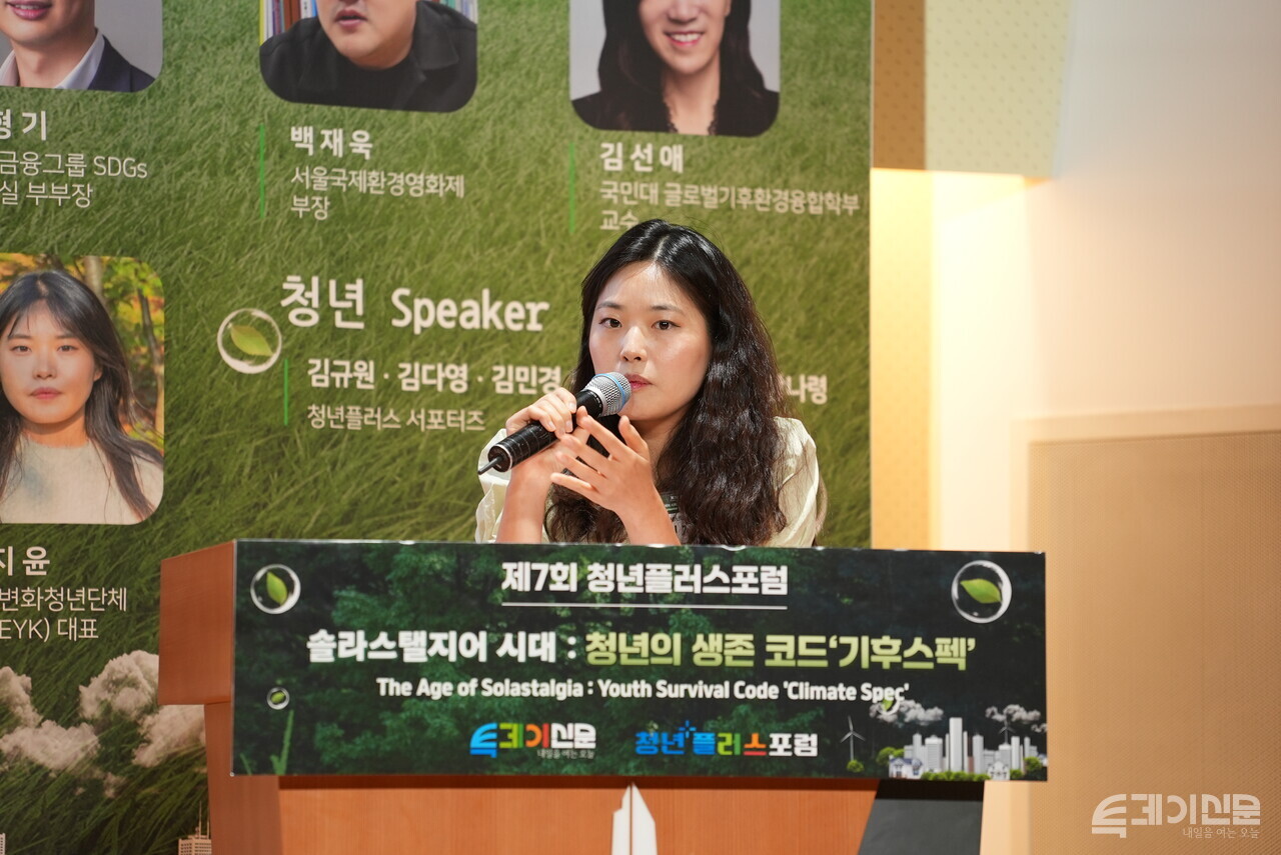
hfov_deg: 10.3
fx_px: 7120
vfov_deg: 6.9
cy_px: 428
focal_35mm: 200
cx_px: 640
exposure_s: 1/80
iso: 800
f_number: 4
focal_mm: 200
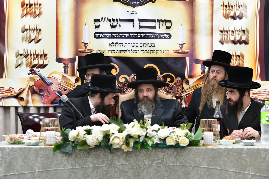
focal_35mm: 112
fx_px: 837
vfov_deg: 12.2
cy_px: 90
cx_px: 134
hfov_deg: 18.3
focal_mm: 112
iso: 2000
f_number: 5.6
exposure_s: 1/100
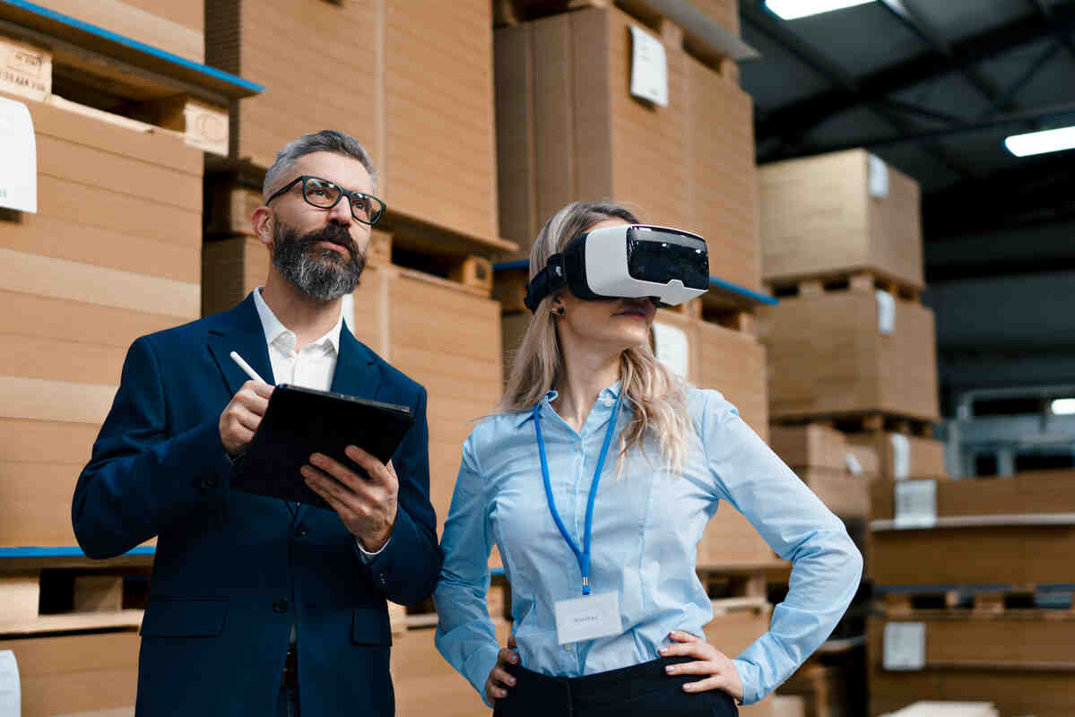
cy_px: 358
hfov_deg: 38.2
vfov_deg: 26.0
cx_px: 538
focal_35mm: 52
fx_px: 1553
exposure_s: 1/250
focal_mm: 35
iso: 100
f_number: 1.4
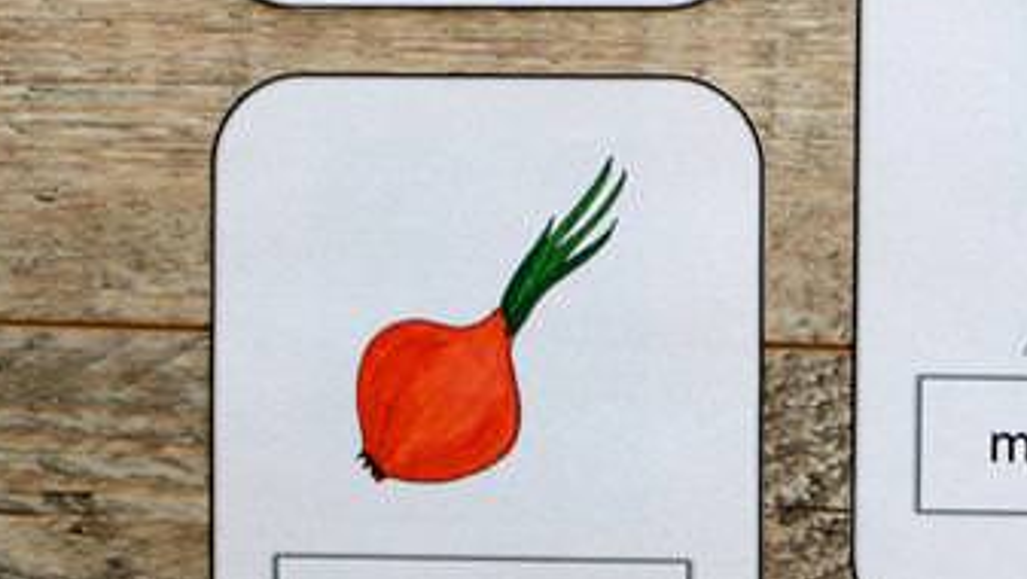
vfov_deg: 6.2
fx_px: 5337
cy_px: -131
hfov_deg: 10.8
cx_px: 1204
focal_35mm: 196
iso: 360
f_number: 5.6
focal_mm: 35
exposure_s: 1/125
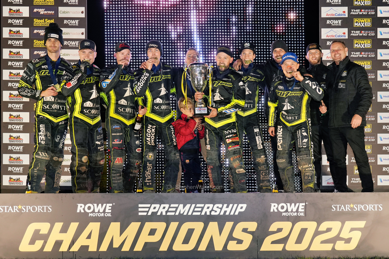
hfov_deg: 60.3
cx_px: 194
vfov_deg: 42.3
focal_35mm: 31
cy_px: 130
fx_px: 335
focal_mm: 31
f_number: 4
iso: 1250
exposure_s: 1/80
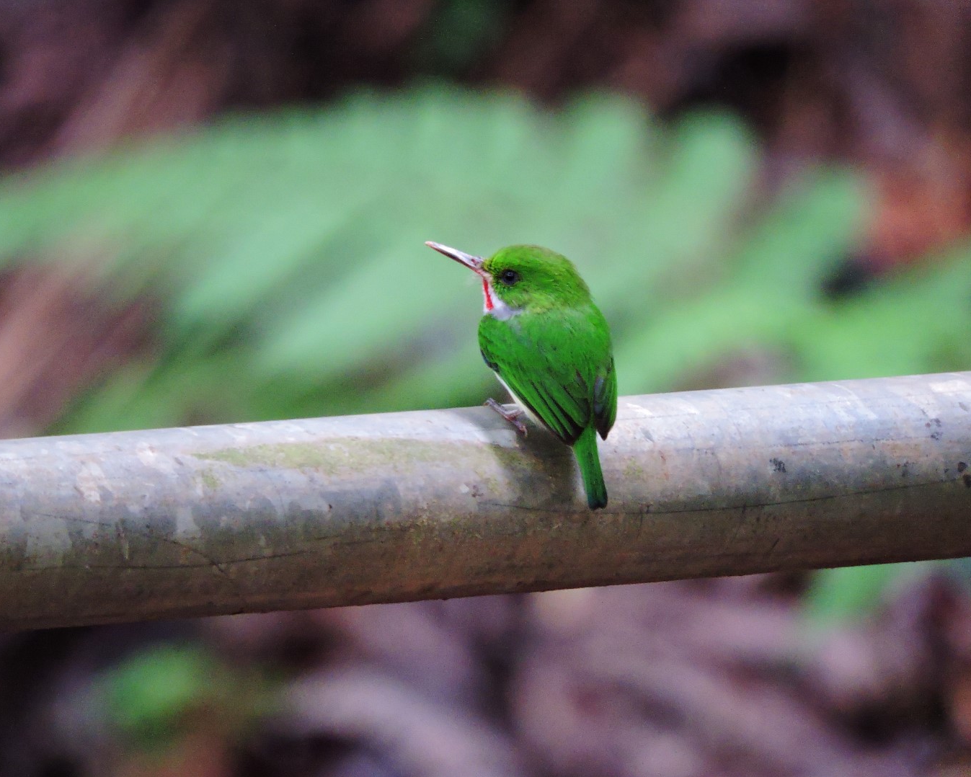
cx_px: 458
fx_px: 35985
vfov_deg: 1.2
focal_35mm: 1252
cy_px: 388
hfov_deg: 1.5
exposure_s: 1/25
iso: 1100
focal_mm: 215
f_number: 6
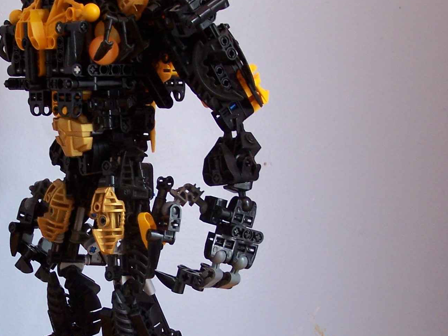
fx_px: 1320
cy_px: 208
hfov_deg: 19.1
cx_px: 101
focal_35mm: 102
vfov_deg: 14.5
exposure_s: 1/20
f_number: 3
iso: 140
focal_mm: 8.5
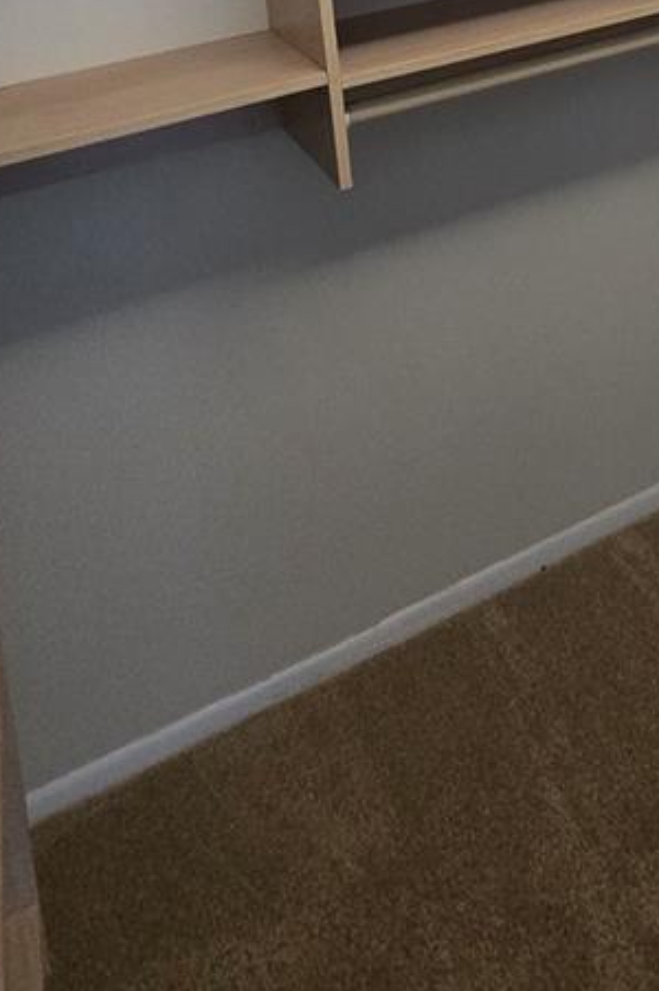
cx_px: 639
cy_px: -149
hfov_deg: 34.0
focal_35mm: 36
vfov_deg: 40.5
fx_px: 990
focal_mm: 2.2
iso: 320
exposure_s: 1/60
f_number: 2.2
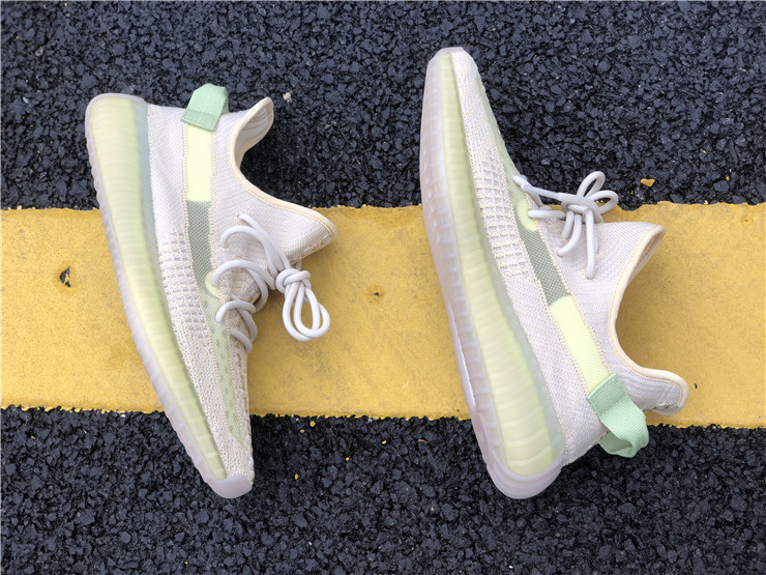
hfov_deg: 36.8
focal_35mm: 52
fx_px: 1151
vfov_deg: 28.0
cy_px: 288
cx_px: 383
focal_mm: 6
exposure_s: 1/120
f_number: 2.4
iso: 16
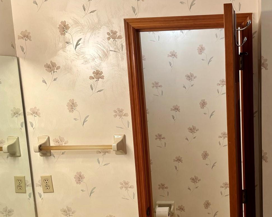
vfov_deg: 35.5
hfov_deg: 42.2
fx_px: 338
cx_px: 211
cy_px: 134
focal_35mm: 42
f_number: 1.6
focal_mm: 5.1
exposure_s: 1/120
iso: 100
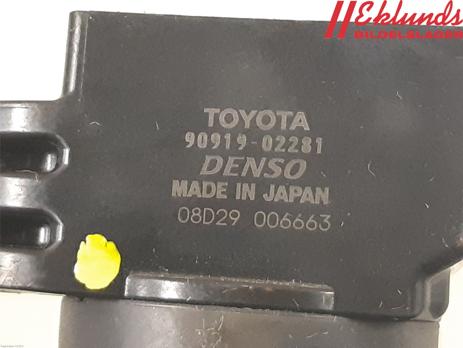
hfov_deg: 67.3
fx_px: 348
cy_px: 174
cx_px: 232
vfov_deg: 53.1
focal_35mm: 26
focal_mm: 3.93
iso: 320
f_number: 1.7
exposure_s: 1/25
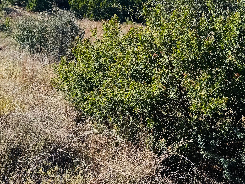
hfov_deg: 33.8
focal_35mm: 57
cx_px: 127
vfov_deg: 23.7
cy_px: -29
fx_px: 403
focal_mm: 6.76
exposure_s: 1/4049
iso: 80
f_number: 1.78
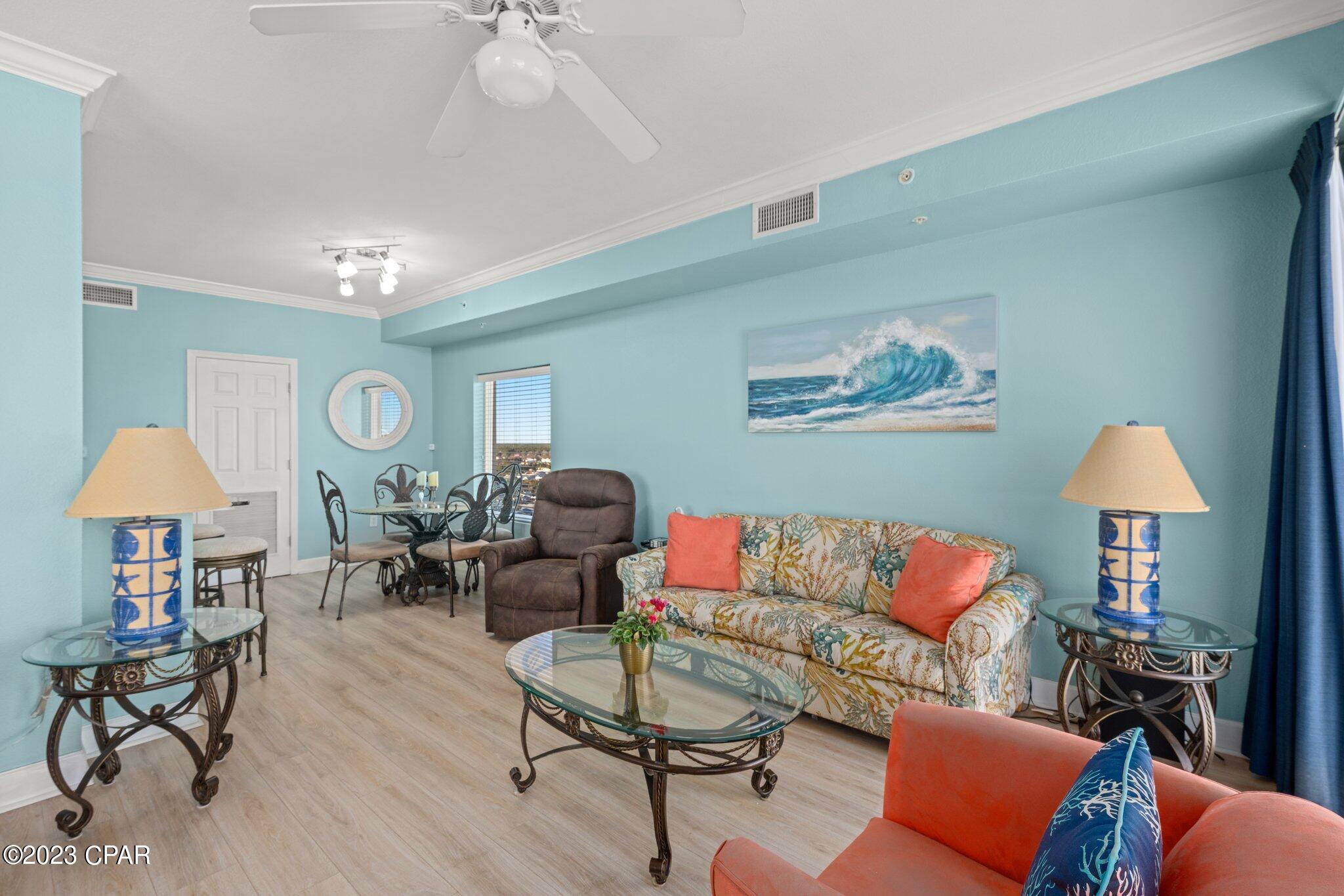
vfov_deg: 73.7
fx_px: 597
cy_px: 448
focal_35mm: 16
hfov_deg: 96.7
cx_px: 672
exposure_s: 1/6
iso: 250
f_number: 10
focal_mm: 16
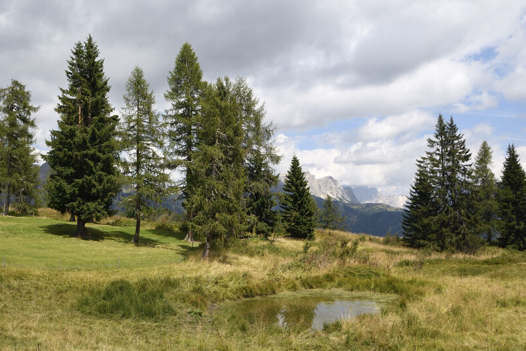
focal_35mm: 37
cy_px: 171
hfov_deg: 51.1
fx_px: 541
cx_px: 184
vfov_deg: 36.0
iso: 100
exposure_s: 1/400
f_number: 7.1
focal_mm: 17
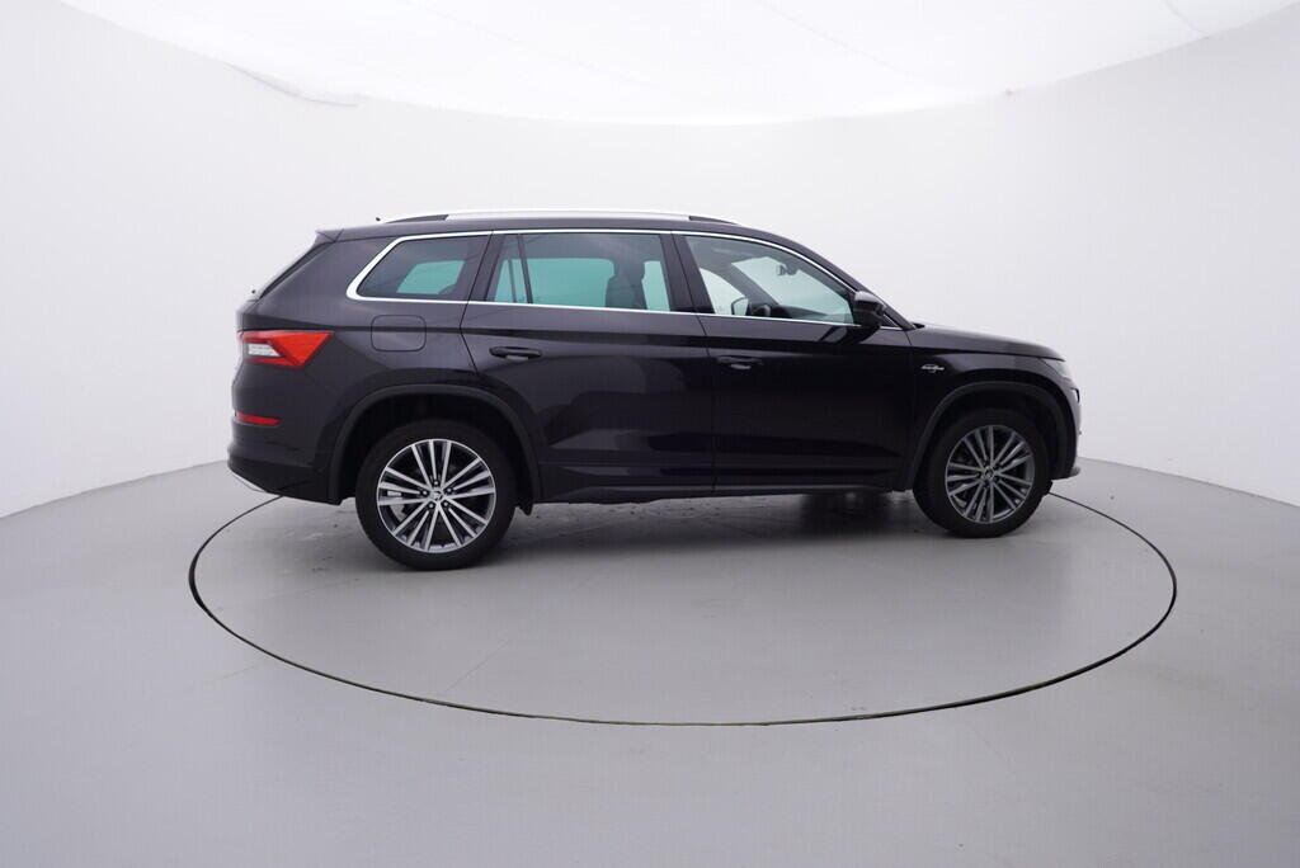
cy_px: 434
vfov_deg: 56.2
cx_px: 650
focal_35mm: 22
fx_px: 813
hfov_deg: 77.3
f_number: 5
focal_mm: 15
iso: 200
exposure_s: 1/80
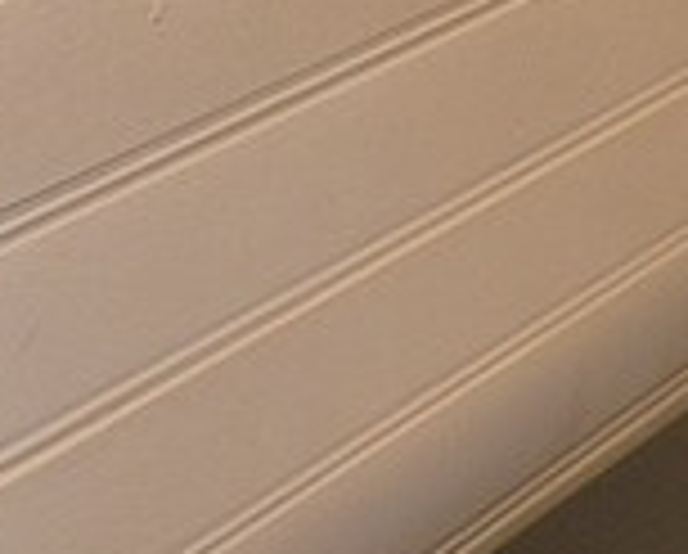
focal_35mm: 158
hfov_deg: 12.2
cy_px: 1653
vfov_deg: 8.3
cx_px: 274
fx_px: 3223
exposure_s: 1/25
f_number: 1.65
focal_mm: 6.14
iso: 1250
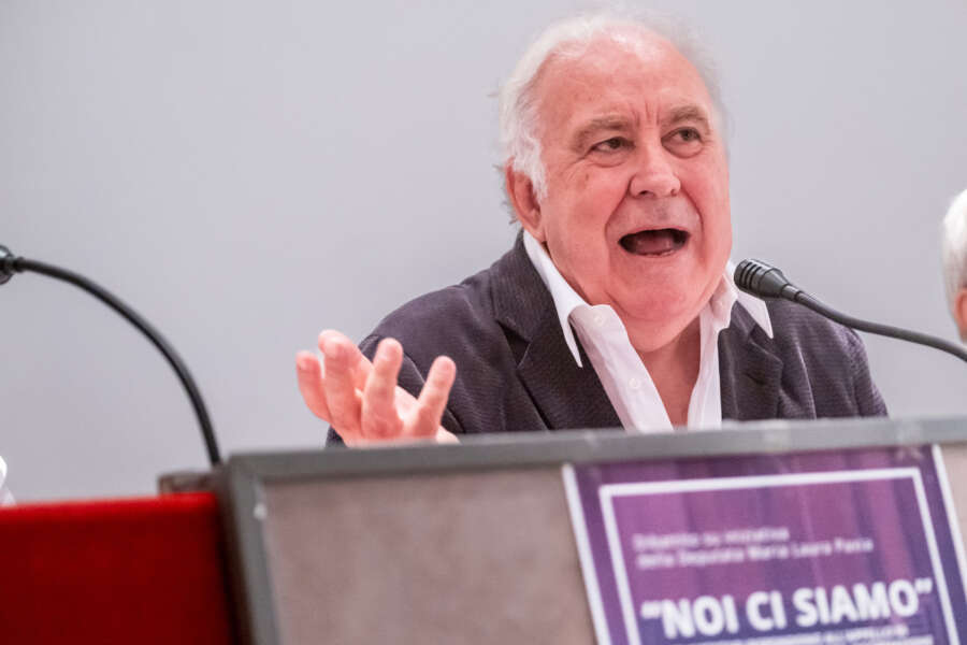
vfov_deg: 11.8
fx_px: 3116
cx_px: 484
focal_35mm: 116
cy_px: 322
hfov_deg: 17.6
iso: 6400
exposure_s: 1/210
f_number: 2.8
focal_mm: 77.3
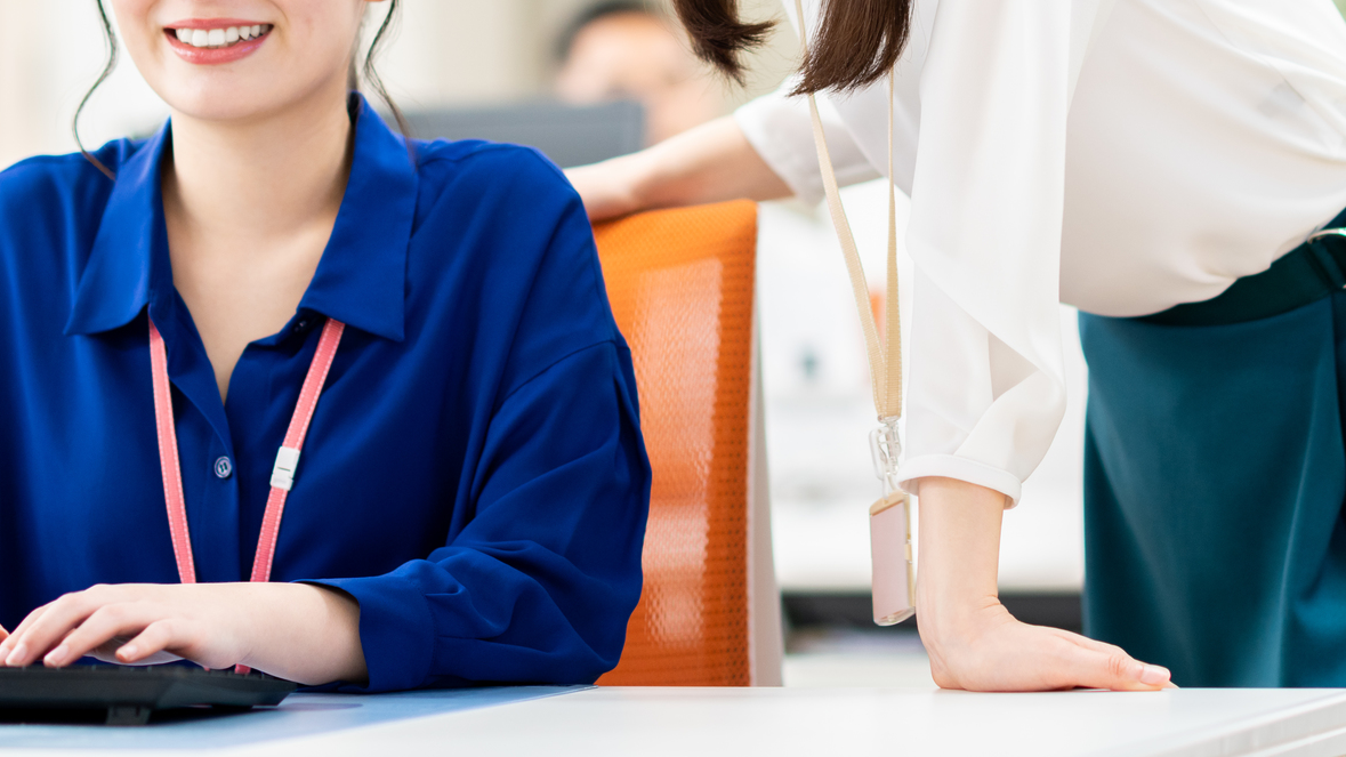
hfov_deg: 14.2
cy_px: 6
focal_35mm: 151
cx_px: 780
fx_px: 5389
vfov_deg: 8.0
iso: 640
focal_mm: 85
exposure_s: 1/160
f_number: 2.5
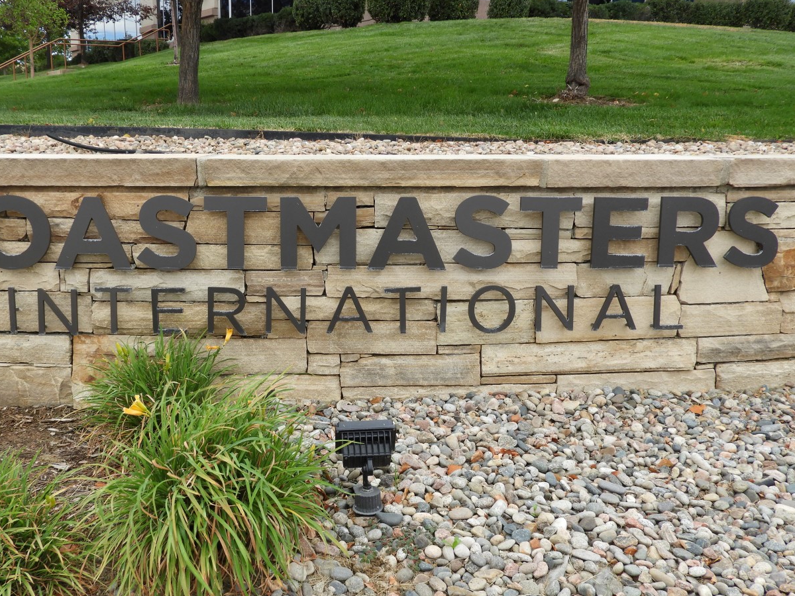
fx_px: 827
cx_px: 321
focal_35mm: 36
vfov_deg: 39.6
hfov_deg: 51.0
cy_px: 338
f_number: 3.5
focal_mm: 5.4
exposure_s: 1/160
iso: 100
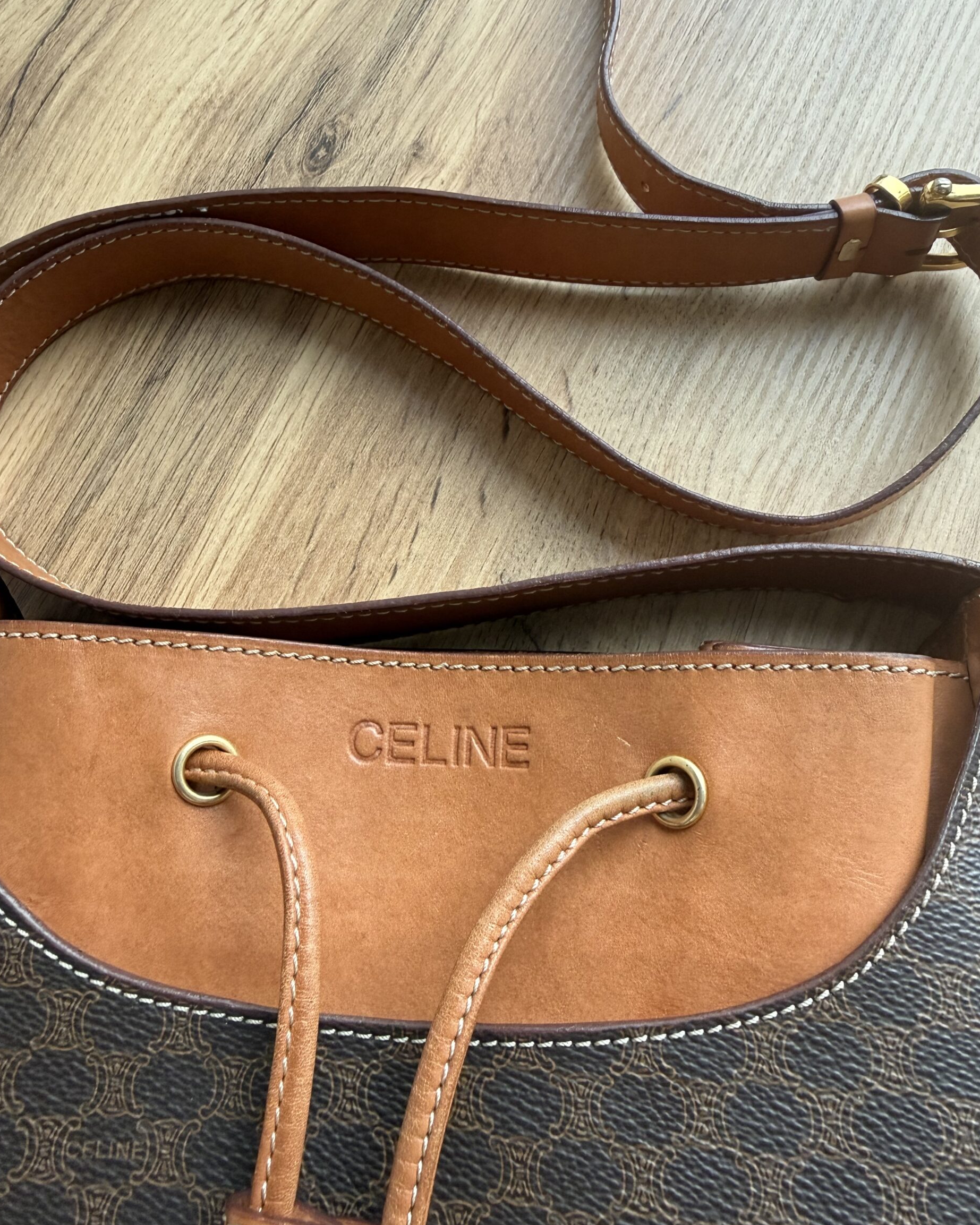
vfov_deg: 66.0
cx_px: 506
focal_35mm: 26
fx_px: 943
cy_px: 635
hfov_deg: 54.9
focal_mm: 2.22
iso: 250
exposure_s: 1/99
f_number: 2.2
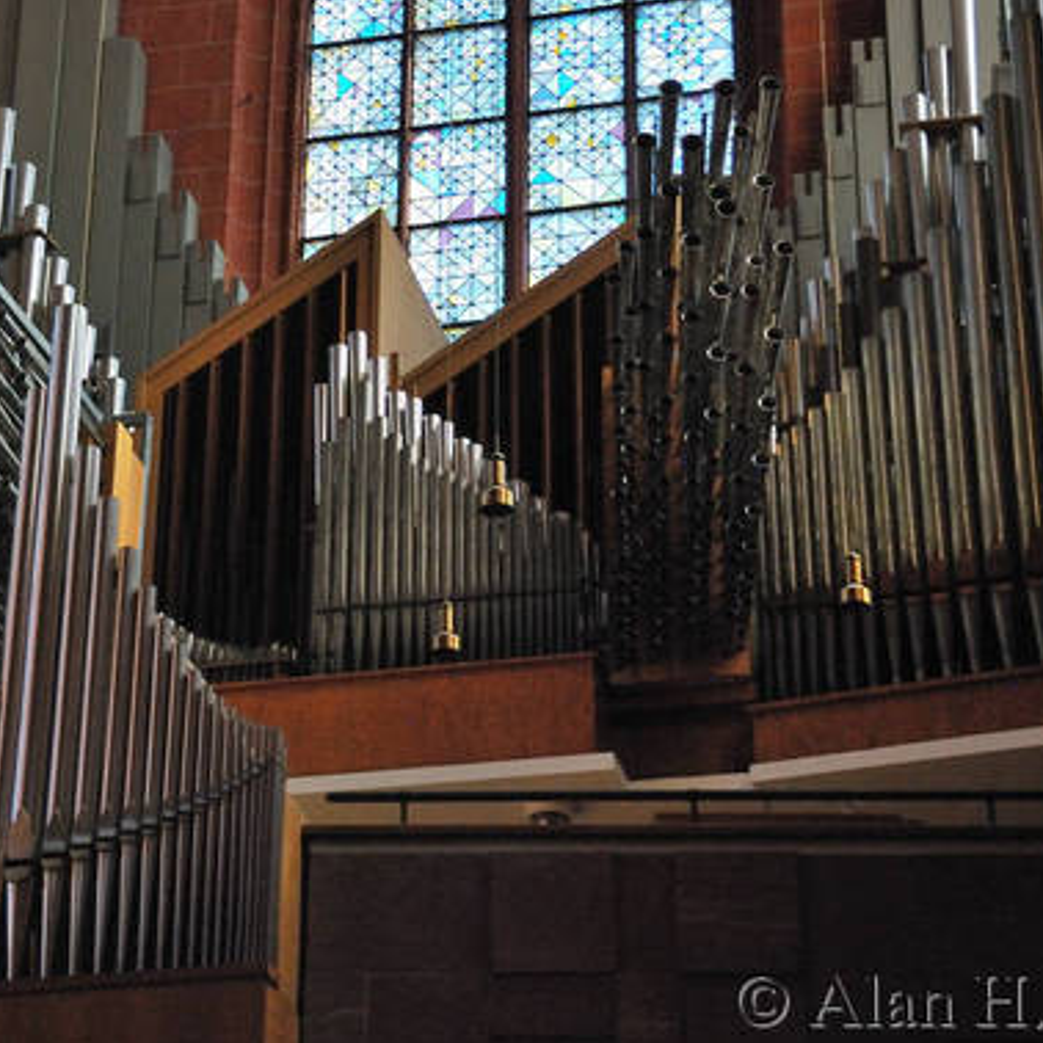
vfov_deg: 20.9
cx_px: 417
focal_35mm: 83
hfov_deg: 20.9
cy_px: 422
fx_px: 2822
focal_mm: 35
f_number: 4.2
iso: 640
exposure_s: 1/125
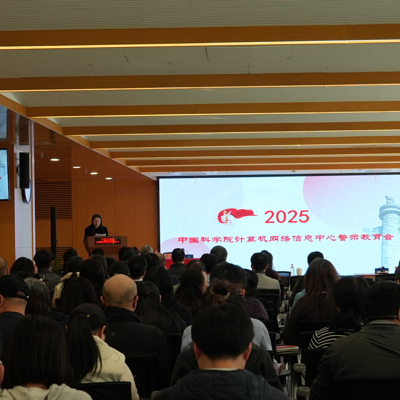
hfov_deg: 23.3
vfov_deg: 23.3
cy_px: 230
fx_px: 967
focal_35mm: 74
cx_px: 256
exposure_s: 1/160
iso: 640
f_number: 4
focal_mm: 39
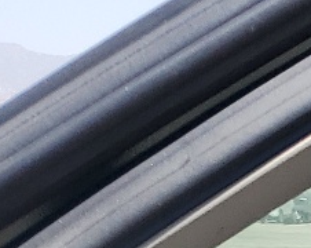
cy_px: 780
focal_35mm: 180
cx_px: 886
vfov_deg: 7.4
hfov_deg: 9.0
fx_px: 1654
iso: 50
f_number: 1.5
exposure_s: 1/1429
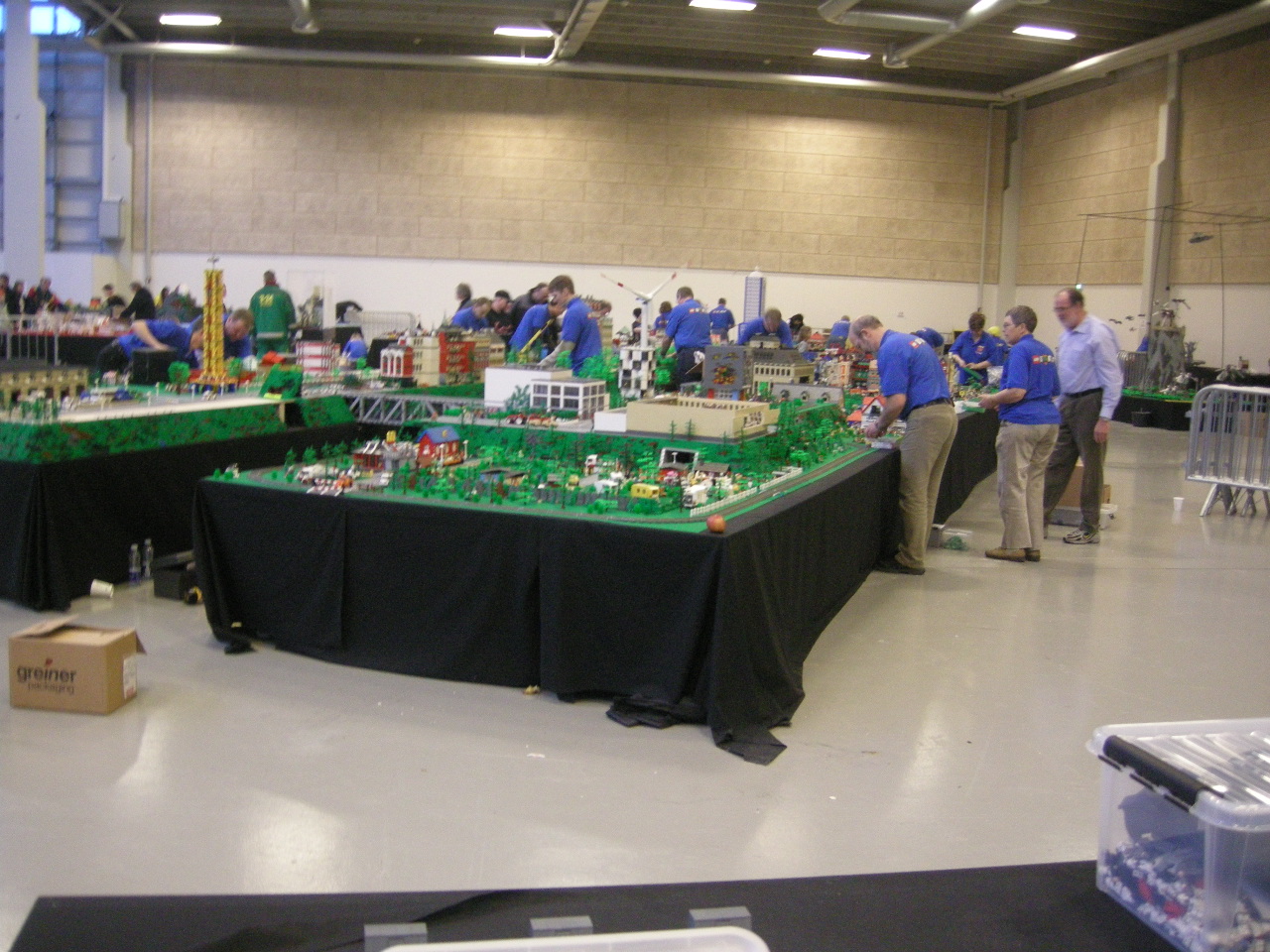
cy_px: 476
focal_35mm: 36
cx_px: 635
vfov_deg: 39.7
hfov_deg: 51.4
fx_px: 1321
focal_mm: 7.5
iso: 400
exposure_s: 1/14.5
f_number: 2.7
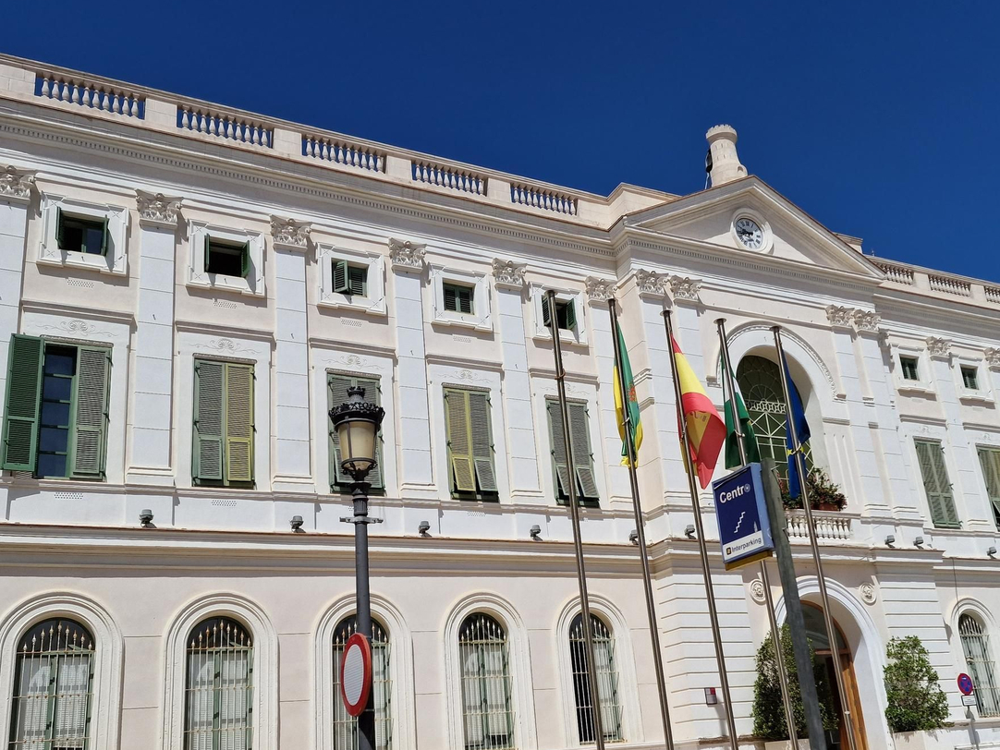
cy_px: 464
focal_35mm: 34
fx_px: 982
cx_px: 520
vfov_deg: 41.5
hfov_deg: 53.9
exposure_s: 1/3376
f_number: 1.8
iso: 50
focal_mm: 6.4
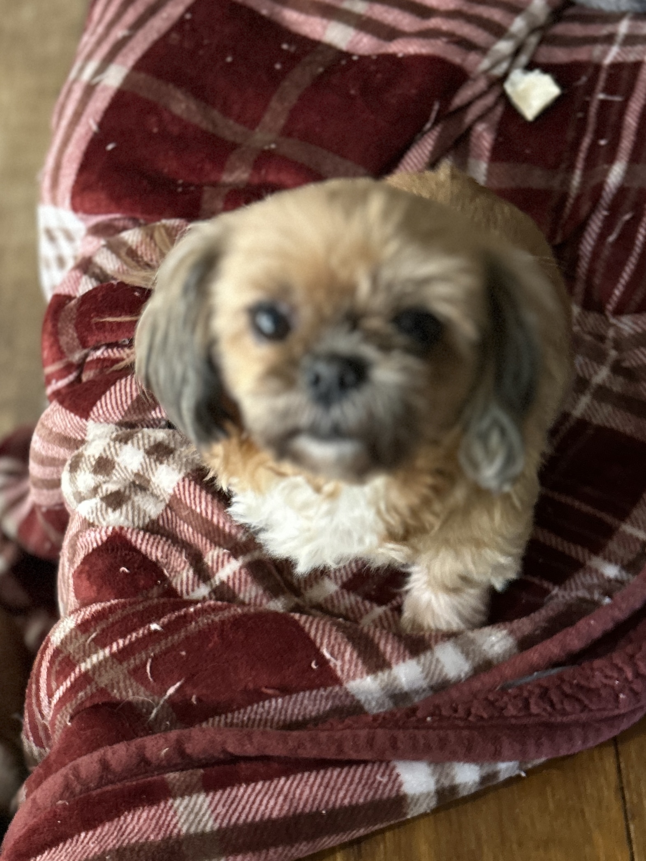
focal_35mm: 26
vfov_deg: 67.3
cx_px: 323
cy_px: 430
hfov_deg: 53.1
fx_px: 647
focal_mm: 5.7
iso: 640
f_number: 1.5
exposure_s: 1/37
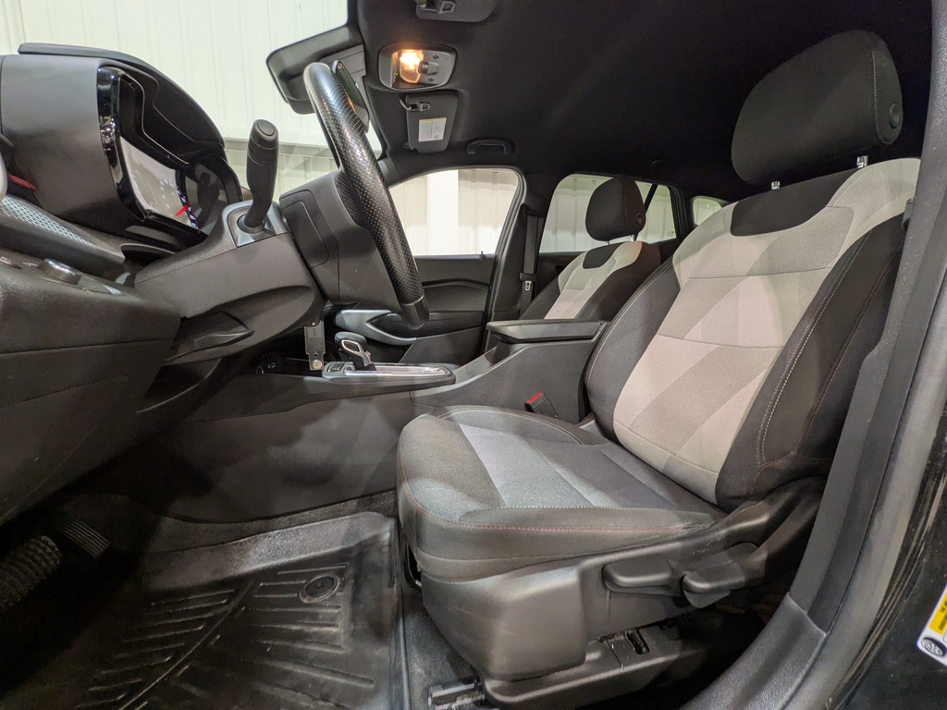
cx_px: 474
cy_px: 355
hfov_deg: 102.1
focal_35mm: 14
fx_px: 383
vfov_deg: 85.7
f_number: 2.2
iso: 92
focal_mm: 1.83
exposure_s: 1/33.3
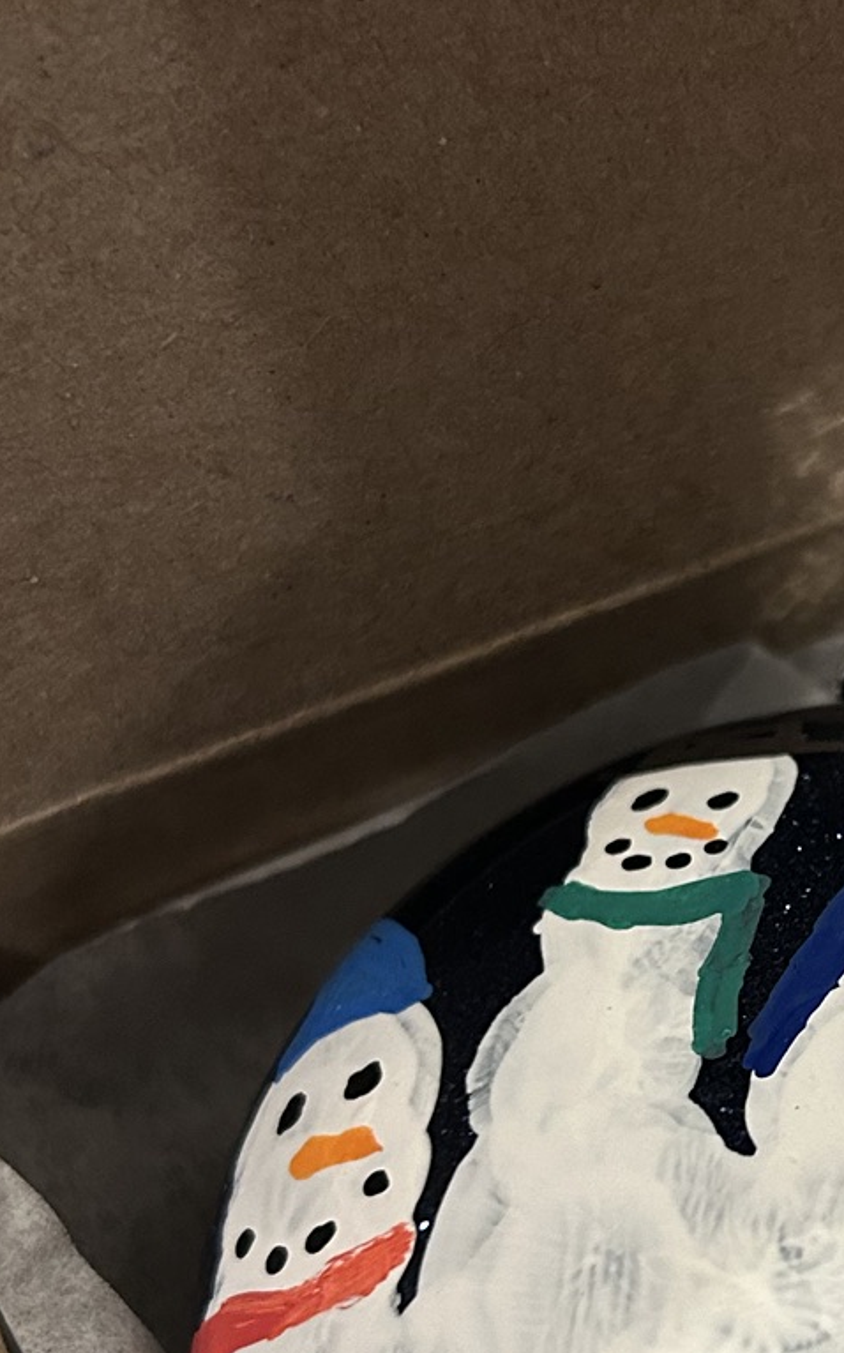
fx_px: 2653
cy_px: 911
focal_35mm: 72
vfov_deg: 28.4
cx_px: 904
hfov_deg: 17.5
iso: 250
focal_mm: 5.7
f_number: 1.5
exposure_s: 1/60
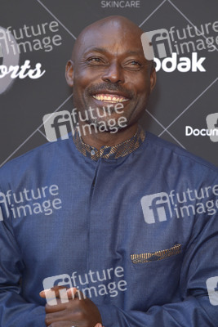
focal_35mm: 120
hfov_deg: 11.4
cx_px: 109
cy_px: 164
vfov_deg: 17.1
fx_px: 1089
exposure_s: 1/250
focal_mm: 120
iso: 400
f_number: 6.3
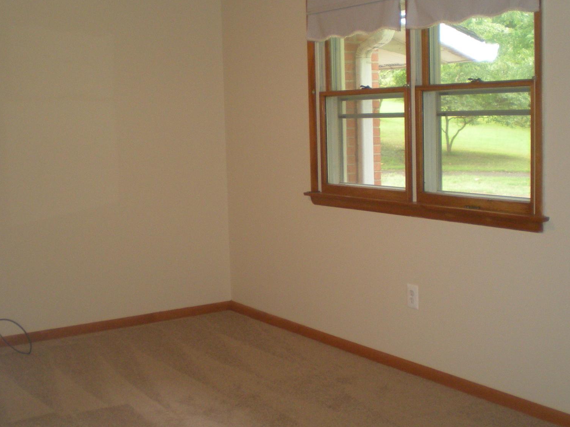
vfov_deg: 28.0
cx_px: 310
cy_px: 193
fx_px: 856
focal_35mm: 52
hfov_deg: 36.8
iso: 197
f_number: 3.1
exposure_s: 1/30
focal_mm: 6.3
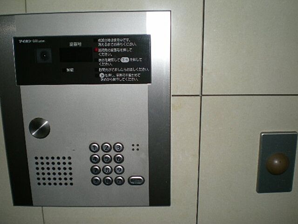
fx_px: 327
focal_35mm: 38
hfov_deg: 49.0
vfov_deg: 37.7
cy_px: 112
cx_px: 149
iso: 50
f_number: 3.1
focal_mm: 6.3
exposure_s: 1/60
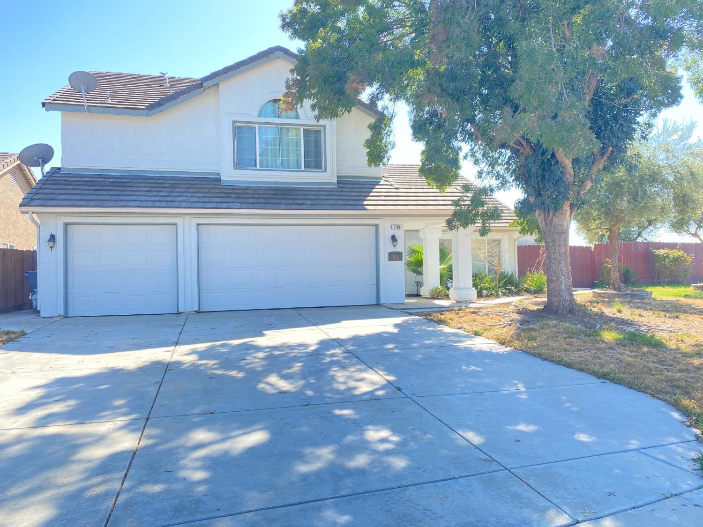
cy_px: 264
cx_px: 352
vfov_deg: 53.1
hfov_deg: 67.3
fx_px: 528
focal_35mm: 26
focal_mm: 4.25
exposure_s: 1/386
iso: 32
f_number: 1.8
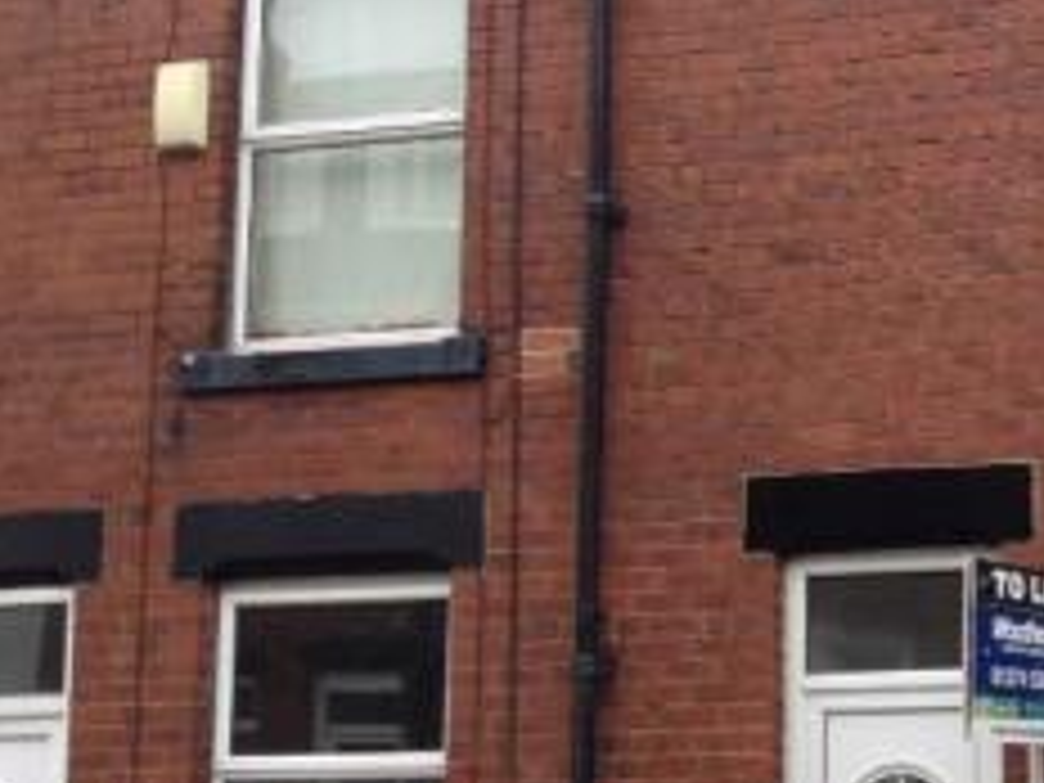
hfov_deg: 20.9
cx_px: 1222
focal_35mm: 88
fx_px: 2654
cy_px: 538
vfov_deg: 16.7
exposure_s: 1/120
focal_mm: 4.28
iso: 50
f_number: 2.4
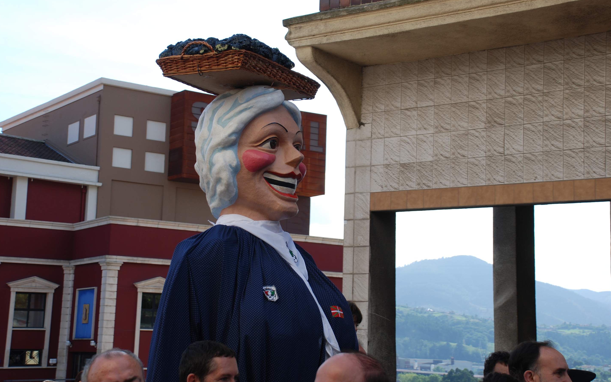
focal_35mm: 62
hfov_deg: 33.0
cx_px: 307
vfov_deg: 21.0
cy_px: 192
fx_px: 1032
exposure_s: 1/200
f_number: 7.1
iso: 100
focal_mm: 40
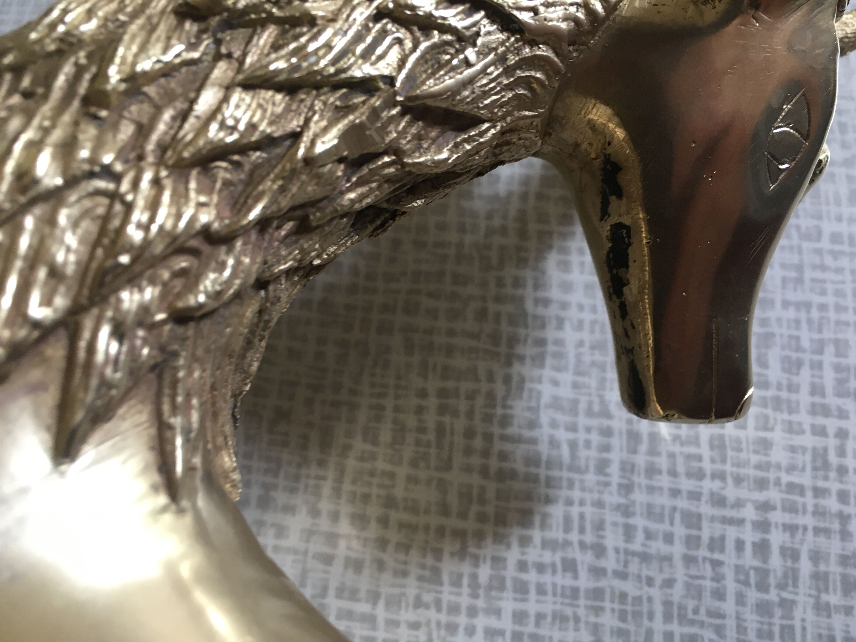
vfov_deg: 48.2
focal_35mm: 29
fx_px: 717
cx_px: 428
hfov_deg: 61.7
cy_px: 321
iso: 100
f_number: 2.2
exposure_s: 1/33
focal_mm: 4.15
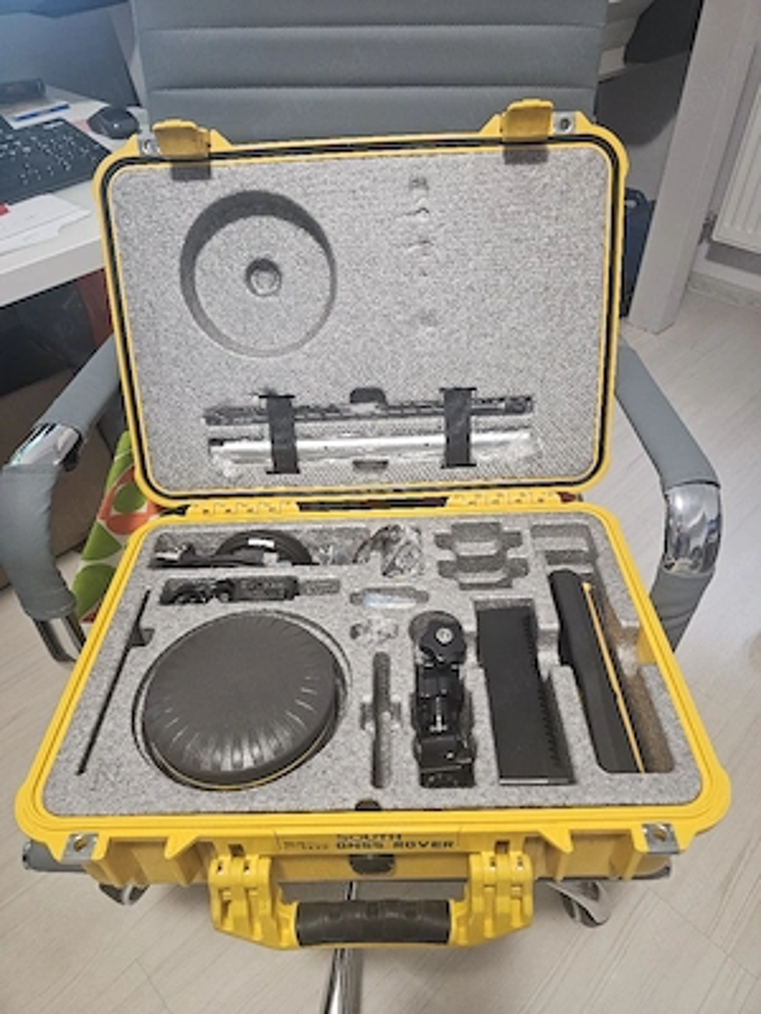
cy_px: 507
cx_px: 380
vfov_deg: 73.9
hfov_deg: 58.9
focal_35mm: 23
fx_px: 674
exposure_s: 1/50.3
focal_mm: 6.3
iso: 640
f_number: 1.7
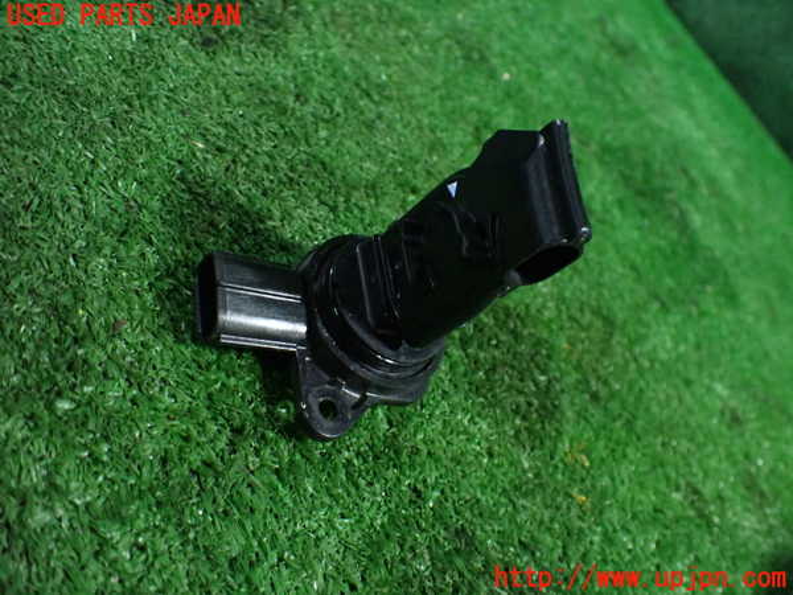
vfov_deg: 46.8
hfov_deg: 60.0
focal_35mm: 30
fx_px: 687
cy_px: 298
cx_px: 396
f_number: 2.3
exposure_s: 1/100
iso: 800
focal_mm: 5.4
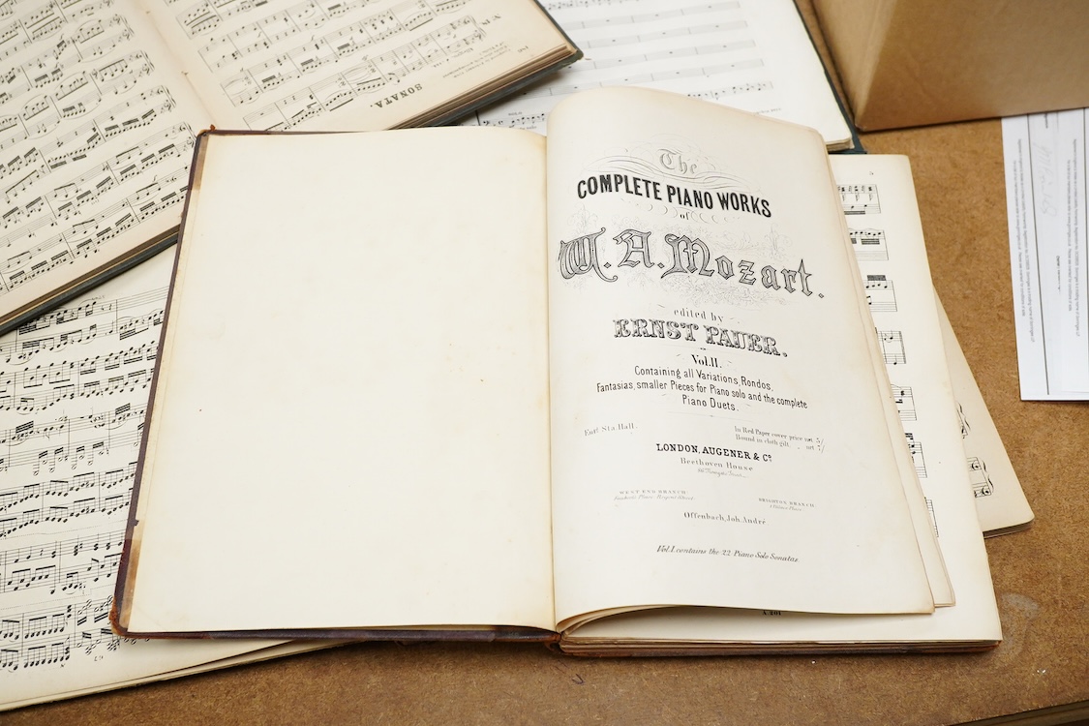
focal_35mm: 45
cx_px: 544
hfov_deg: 43.6
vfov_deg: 29.9
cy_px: 363
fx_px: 1361
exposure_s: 1/250
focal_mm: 30
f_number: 9
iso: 2500
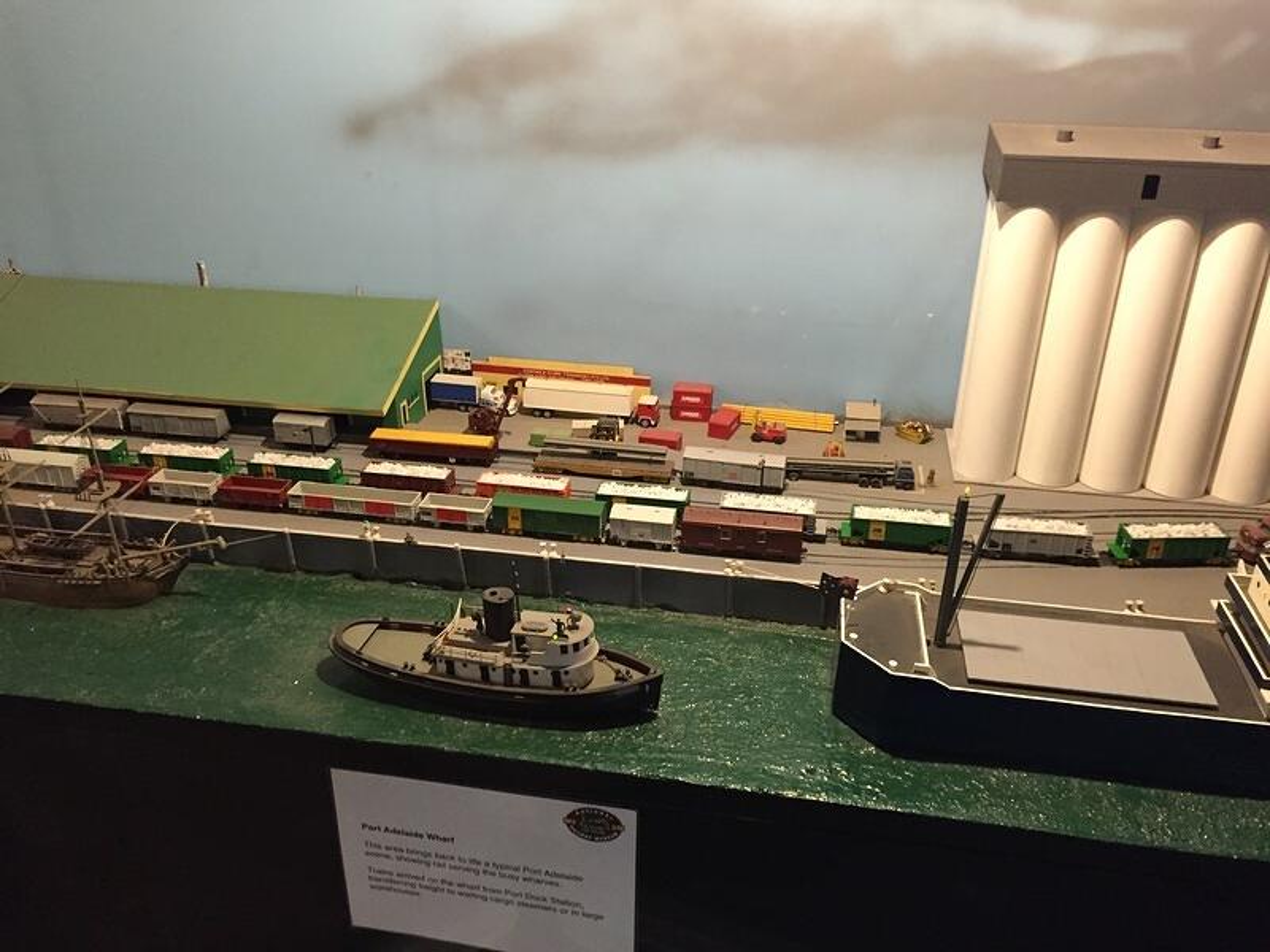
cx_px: 635
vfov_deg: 48.2
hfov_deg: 61.7
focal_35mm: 29
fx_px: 1064
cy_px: 476
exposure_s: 1/15
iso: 320
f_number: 2.2
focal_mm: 4.15
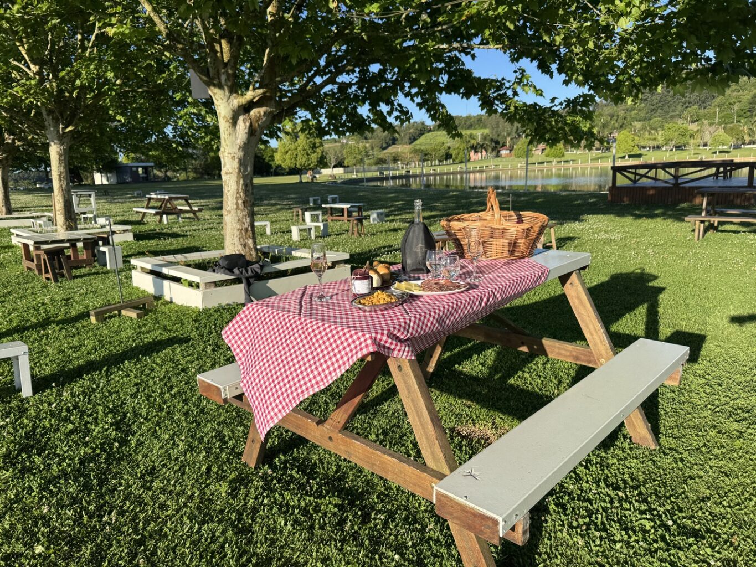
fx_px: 524
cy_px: 284
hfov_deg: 71.6
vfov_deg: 56.8
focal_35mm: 24
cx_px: 378
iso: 80
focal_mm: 6.76
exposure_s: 1/2710
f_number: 1.78
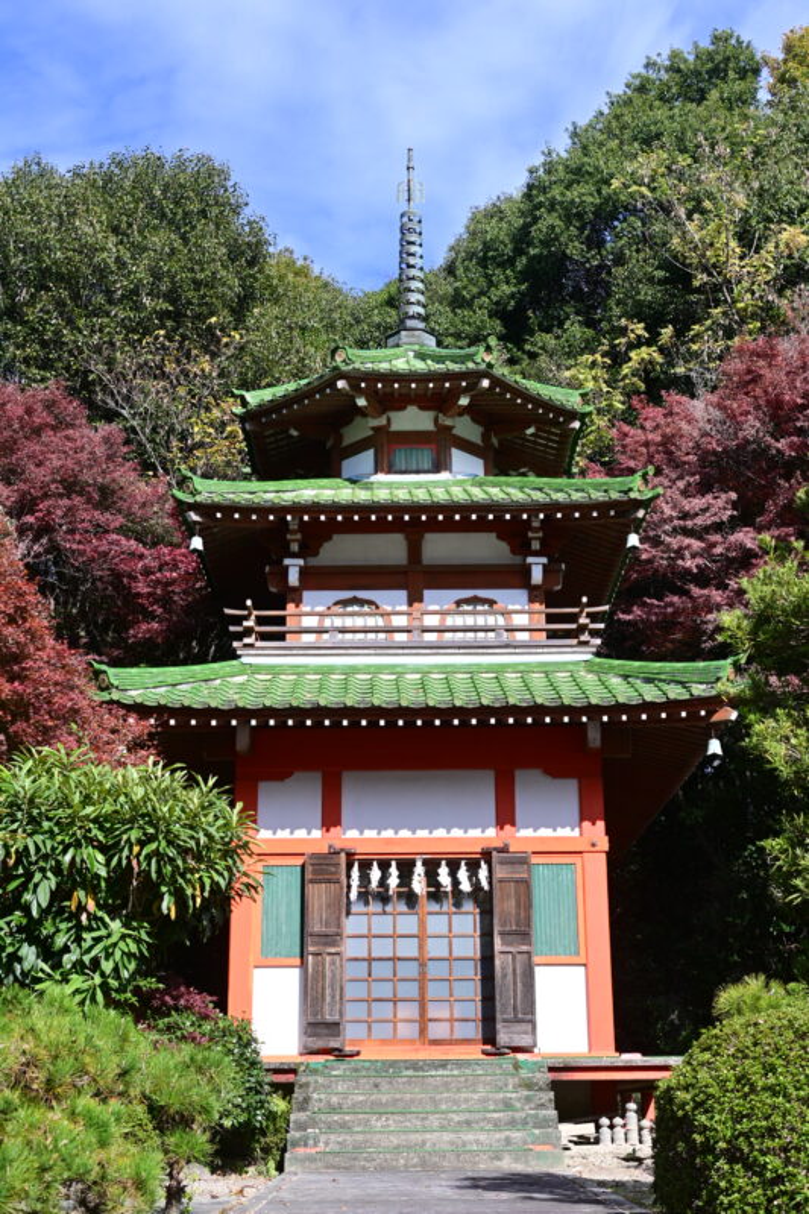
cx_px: 404
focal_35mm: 45
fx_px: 1517
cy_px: 607
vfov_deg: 43.6
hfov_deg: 29.9
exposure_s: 1/800
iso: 100
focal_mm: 30
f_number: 3.5
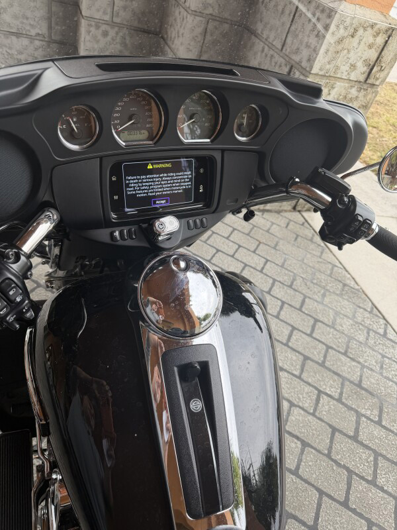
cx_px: 198
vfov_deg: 71.6
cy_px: 265
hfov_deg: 56.8
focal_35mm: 24
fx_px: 367
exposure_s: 1/414
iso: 80
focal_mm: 6.76
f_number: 1.78
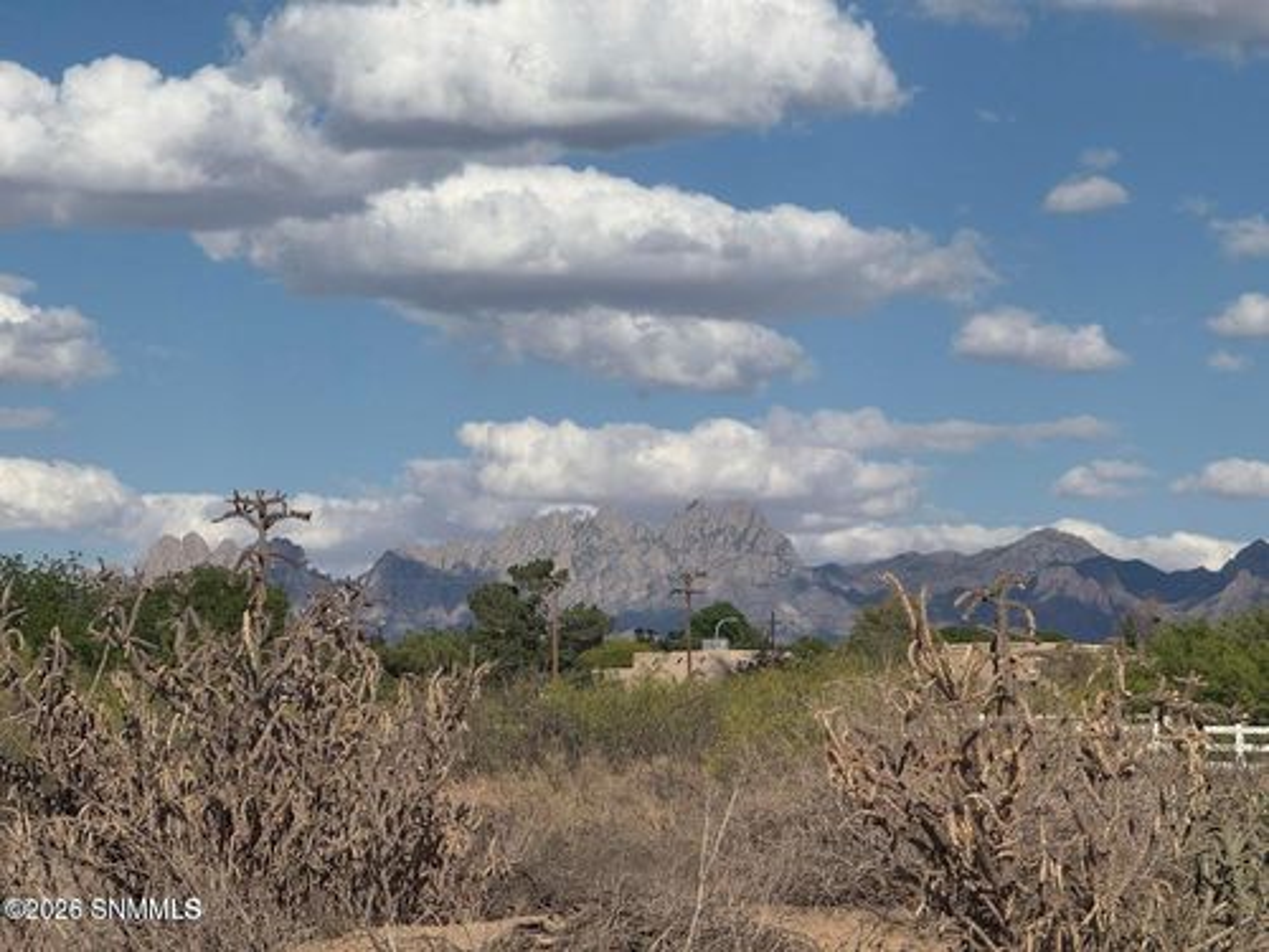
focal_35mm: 120
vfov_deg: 12.3
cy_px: 476
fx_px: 4399
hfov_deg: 16.4
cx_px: 634
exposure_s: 1/3344
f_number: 2.8
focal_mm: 15.66
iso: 50
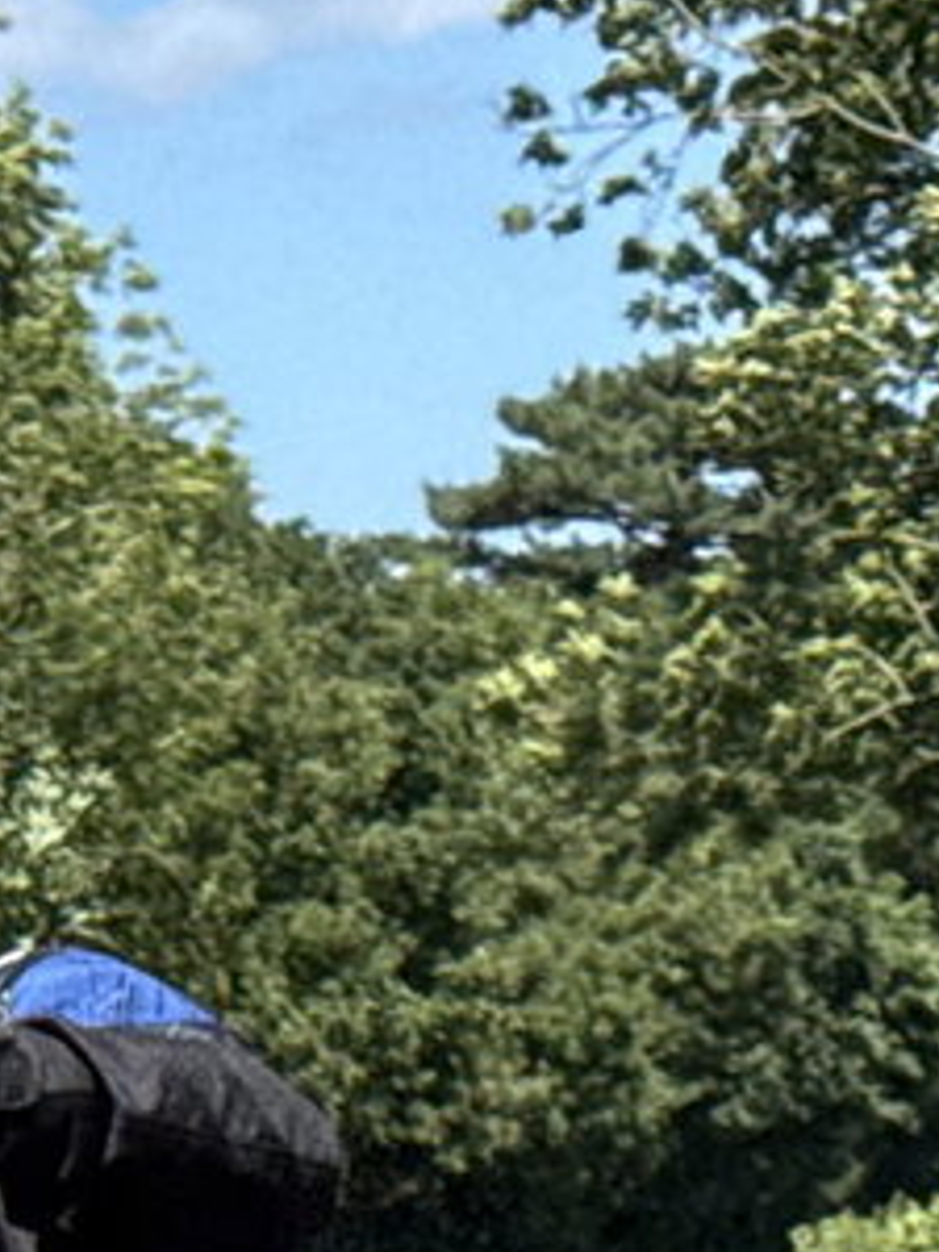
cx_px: -17
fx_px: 9259
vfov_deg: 7.6
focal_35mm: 256
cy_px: 2045
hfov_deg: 5.8
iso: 64
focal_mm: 6.76
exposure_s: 1/2833
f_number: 1.78
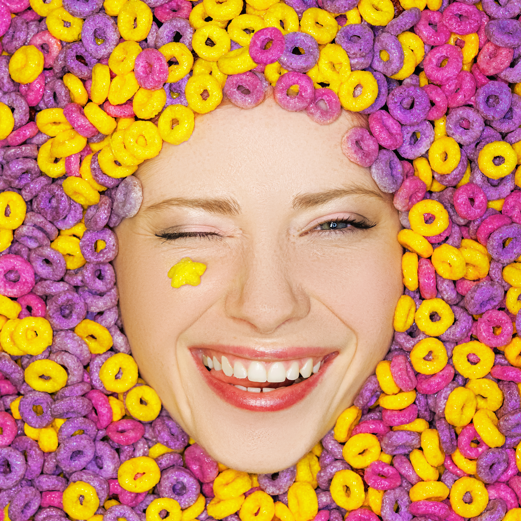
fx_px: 1260
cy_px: 257
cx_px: 261
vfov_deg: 23.4
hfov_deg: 23.4
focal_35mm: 74
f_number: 5.6
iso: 640
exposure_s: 1/160
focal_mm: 58
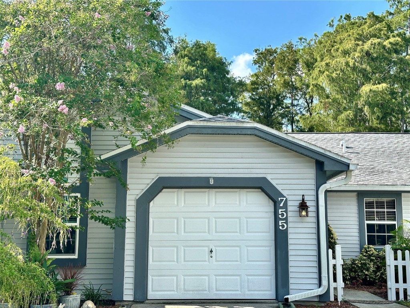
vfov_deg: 30.3
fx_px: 569
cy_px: 154
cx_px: 205
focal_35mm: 48
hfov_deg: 39.7
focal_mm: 6.86
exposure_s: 1/1783
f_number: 1.78
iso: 64
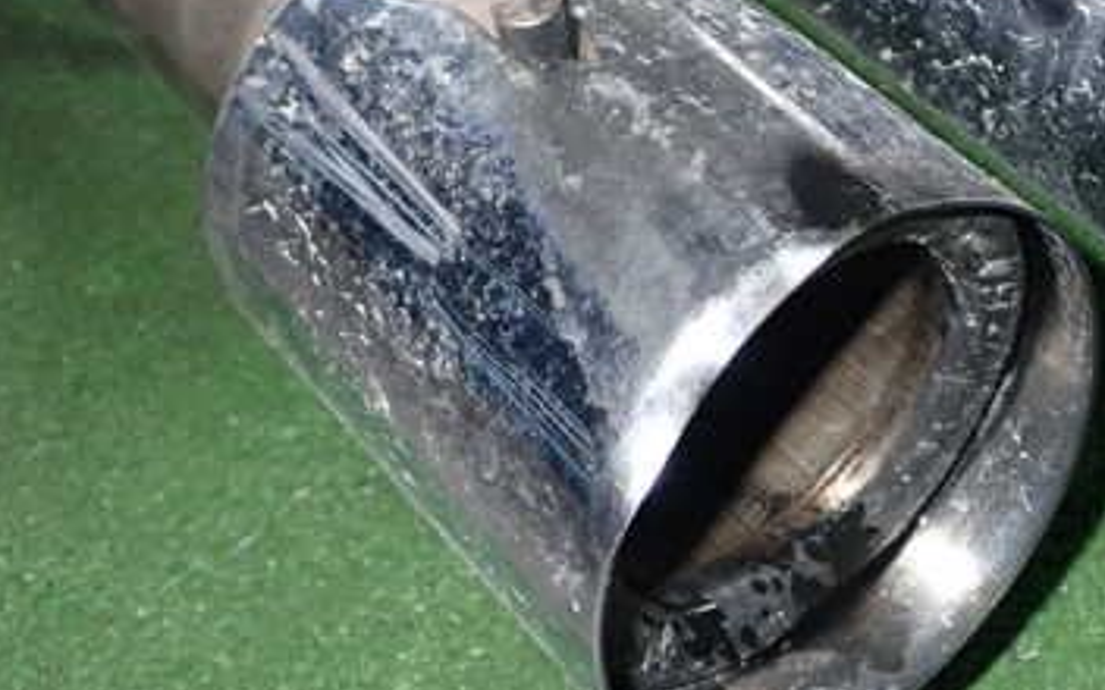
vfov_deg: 19.8
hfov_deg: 31.1
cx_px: 804
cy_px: 163
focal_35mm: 65
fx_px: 1957
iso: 250
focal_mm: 6.37
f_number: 7.1
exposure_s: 1/40
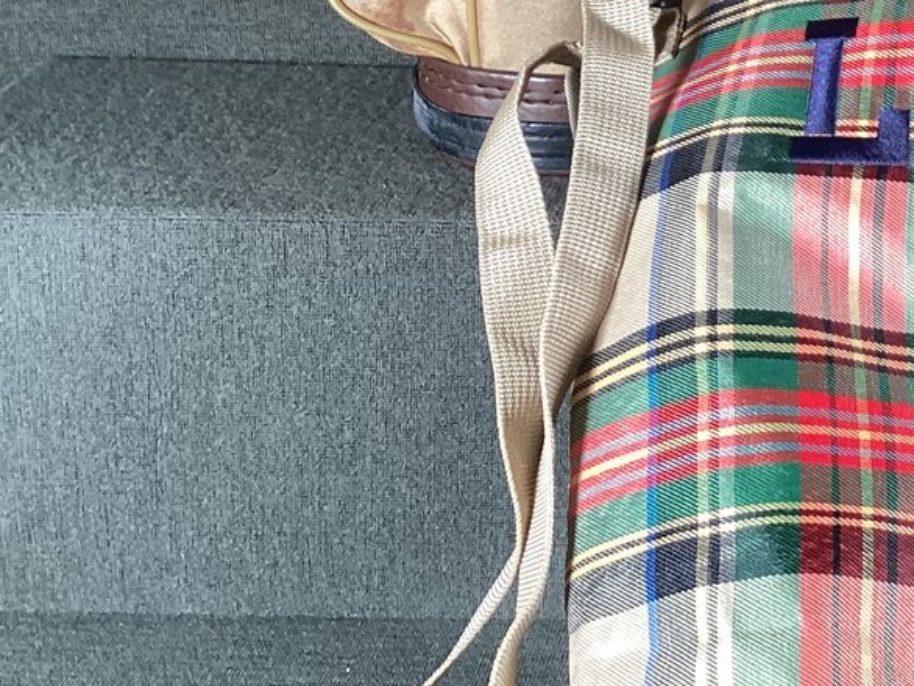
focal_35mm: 80
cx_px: 1004
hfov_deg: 23.0
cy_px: 57
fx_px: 2113
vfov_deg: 18.1
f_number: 2.4
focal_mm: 3.3
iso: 100
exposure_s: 1/50
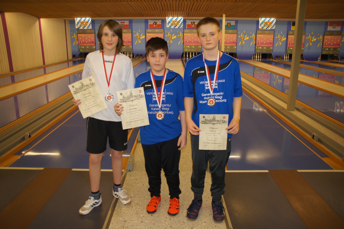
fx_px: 258
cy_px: 114
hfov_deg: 67.4
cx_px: 172
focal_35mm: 27
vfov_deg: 47.8
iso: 800
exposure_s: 1/100
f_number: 3.5
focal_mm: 18
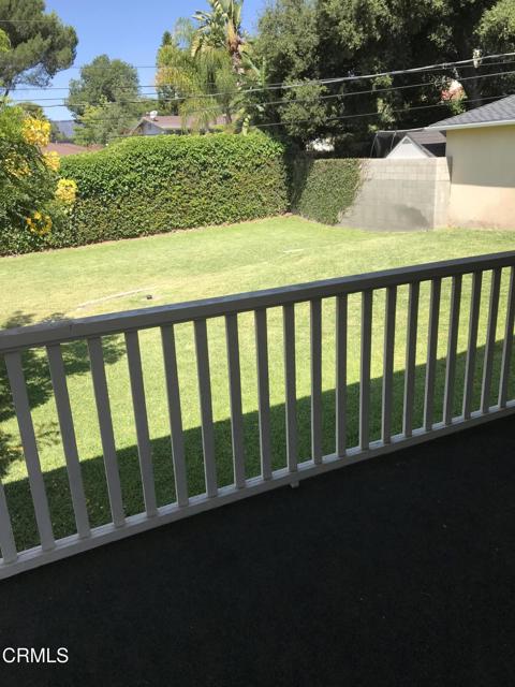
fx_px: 555
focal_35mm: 28
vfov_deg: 63.4
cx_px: 258
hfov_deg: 49.7
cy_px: 344
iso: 20
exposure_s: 1/1126
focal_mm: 3.99
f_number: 1.8
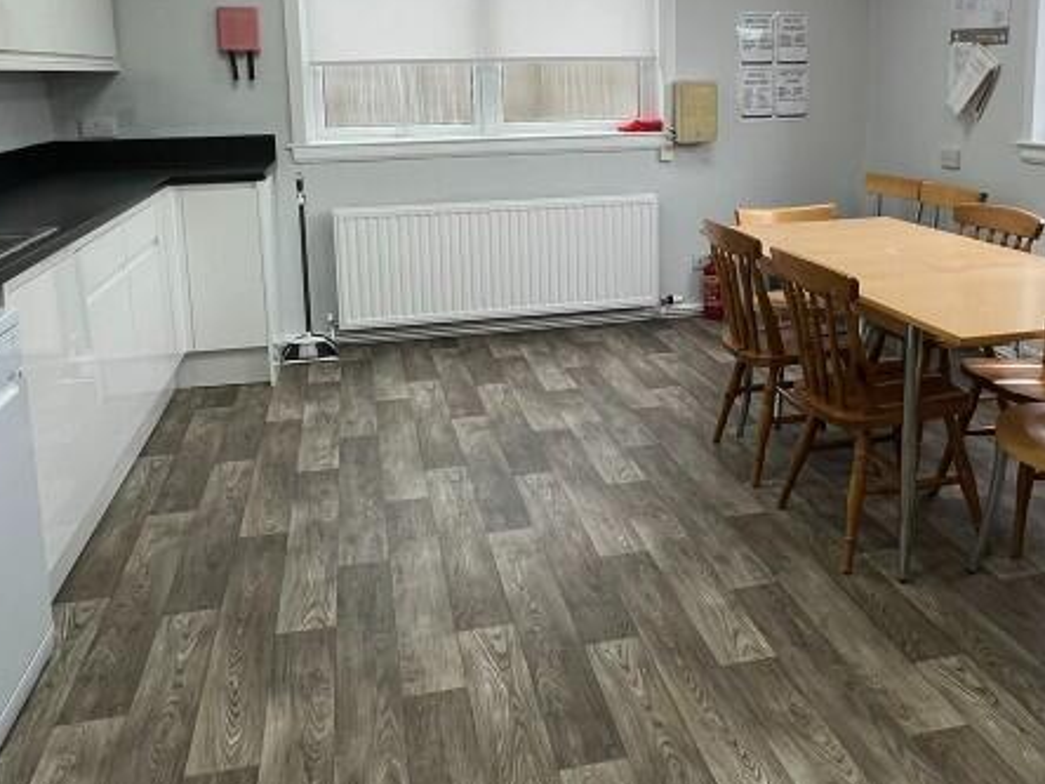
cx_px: 603
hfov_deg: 59.7
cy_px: 235
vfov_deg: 45.8
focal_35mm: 30
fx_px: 906
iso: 64
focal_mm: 1.57
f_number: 1.8
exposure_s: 1/100
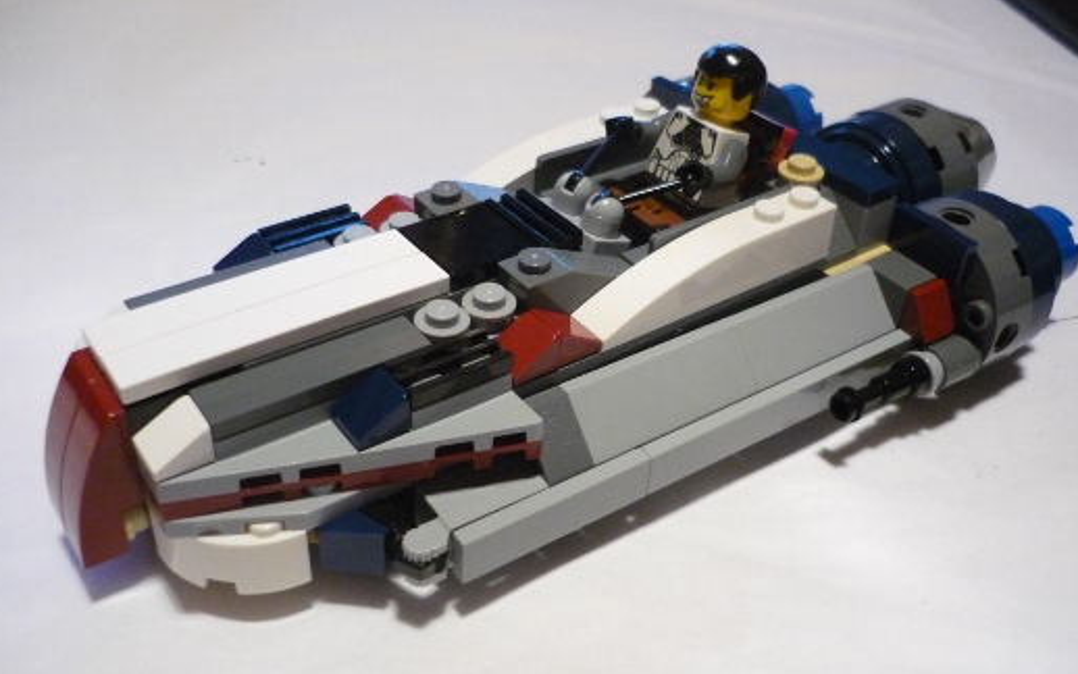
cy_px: 345
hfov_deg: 54.0
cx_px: 540
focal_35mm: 36
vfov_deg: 35.4
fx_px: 1058
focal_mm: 5.5
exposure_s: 1/25
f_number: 2.8
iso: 400
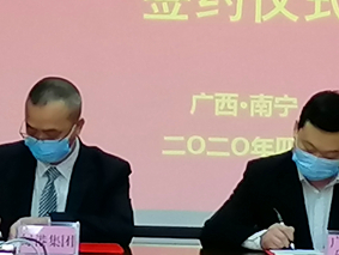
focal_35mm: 319
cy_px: 97
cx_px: 153
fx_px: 3128
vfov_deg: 4.7
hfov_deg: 6.2
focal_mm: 3.81
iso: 160
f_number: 2.2
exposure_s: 1/50
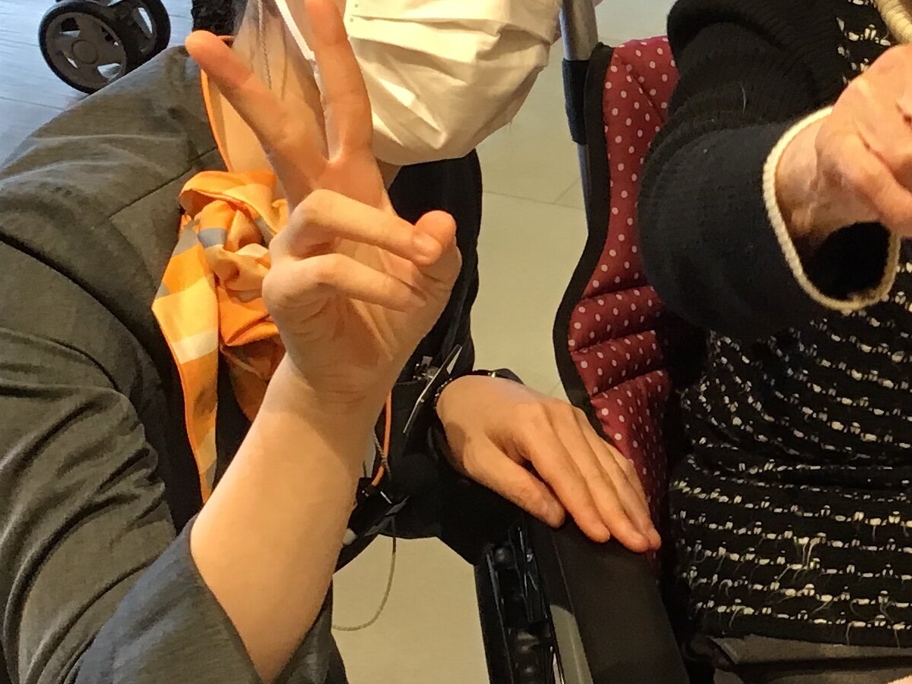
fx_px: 2212
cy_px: 298
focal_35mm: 84
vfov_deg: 17.6
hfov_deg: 22.5
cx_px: 886
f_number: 2.4
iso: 64
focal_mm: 3.3
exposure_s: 1/30
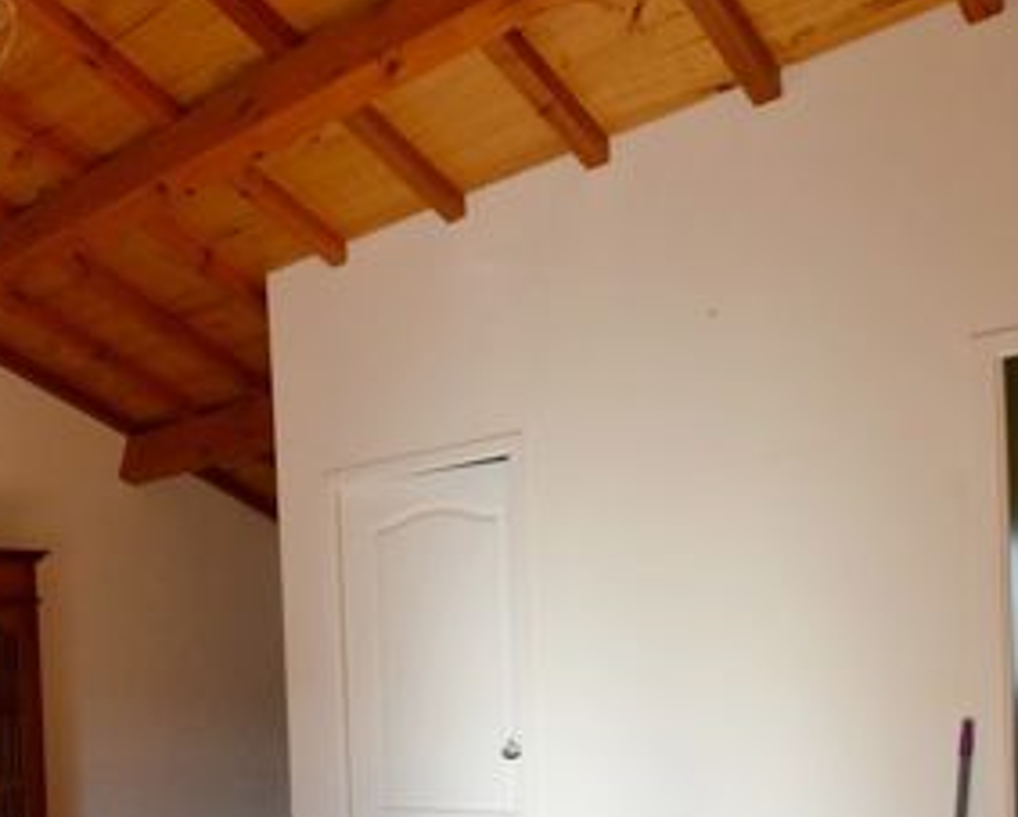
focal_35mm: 35
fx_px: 1056
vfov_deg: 39.8
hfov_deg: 44.1
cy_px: 705
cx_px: 5
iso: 400
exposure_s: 1/100
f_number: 5
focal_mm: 10
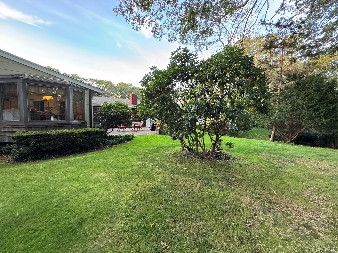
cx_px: 169
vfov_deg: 85.7
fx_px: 137
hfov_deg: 102.1
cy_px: 126
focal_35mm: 14
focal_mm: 2.22
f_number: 2.2
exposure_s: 1/98
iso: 320
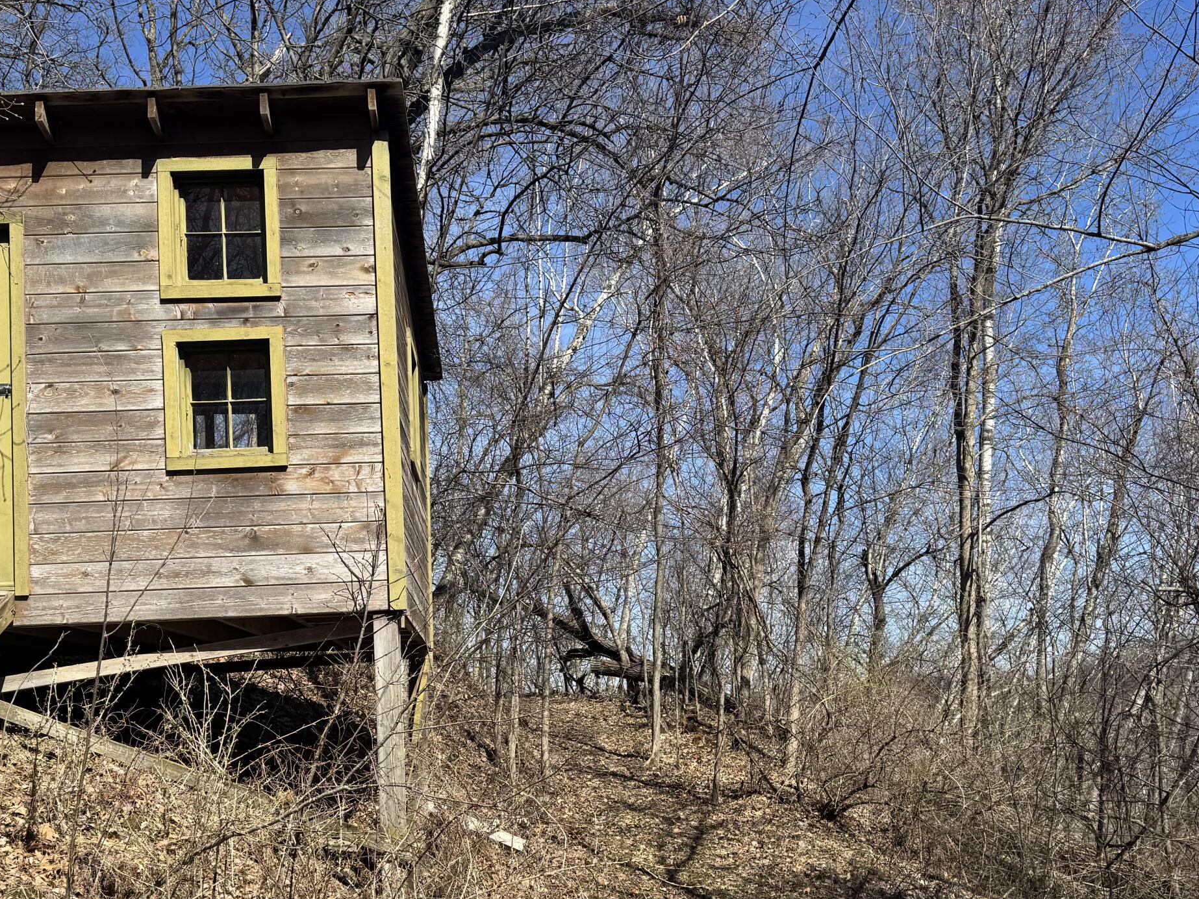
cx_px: 553
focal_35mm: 39
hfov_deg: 47.8
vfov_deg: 36.4
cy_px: 618
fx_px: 1351
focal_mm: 6.76
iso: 80
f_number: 1.78
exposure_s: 1/3802
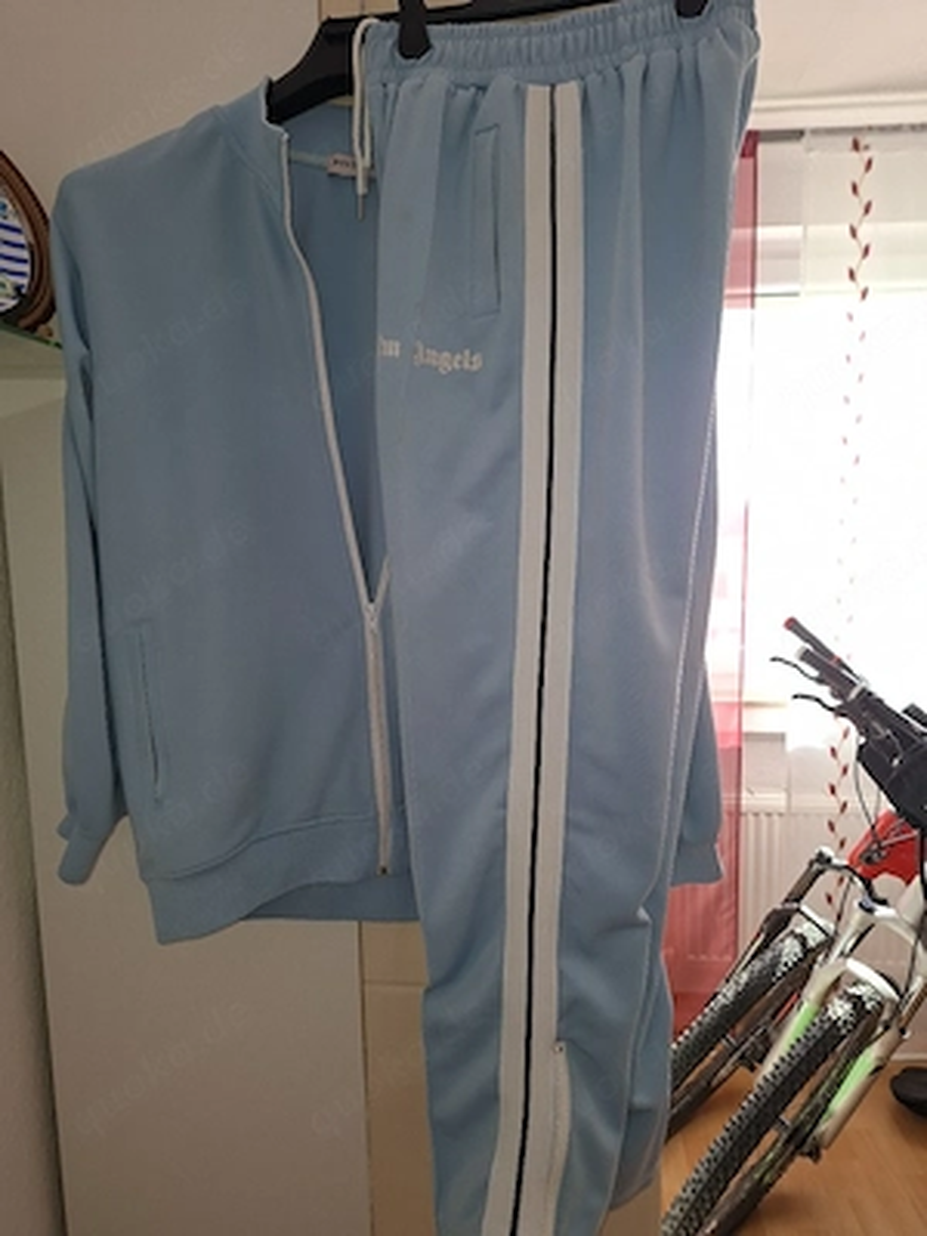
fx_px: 821
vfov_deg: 73.9
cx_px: 464
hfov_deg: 58.9
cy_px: 618
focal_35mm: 23
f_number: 1.8
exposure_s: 1/100
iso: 50
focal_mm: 5.54
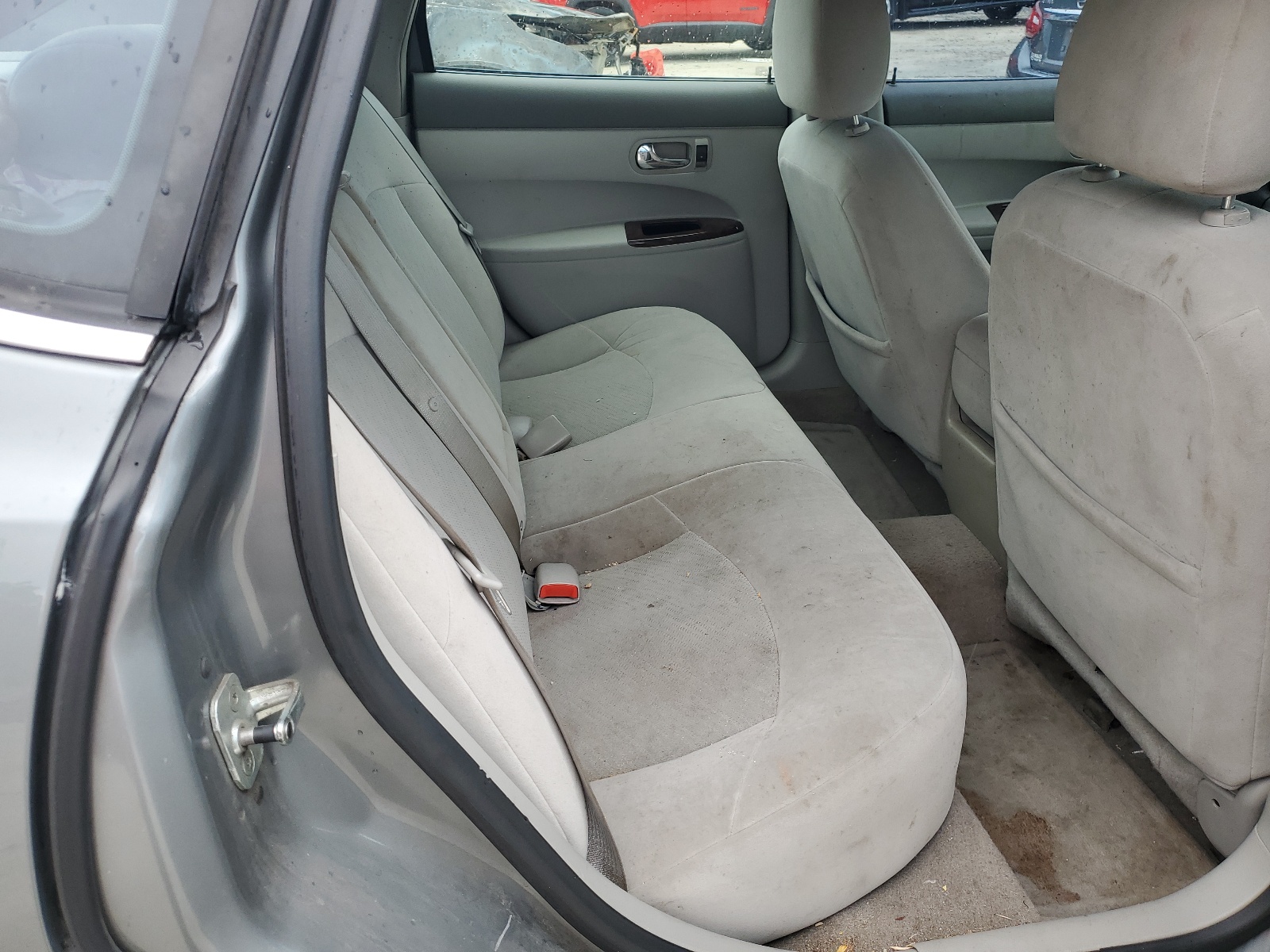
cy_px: 476
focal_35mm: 26
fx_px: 954
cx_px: 635
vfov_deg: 53.1
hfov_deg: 67.3
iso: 50
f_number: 1.5
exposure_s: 1/185
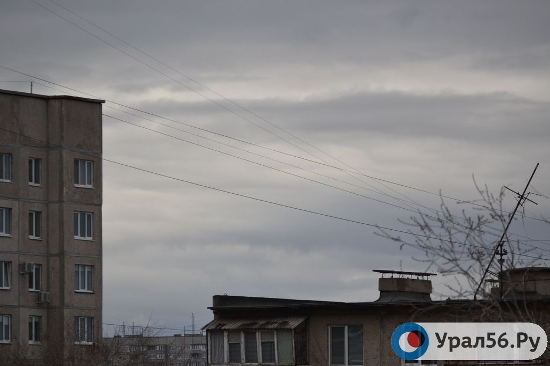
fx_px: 3093
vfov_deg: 6.8
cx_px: 275
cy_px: 183
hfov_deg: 10.2
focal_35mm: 202
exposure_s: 1/1600
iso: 400
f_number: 5.6
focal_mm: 135
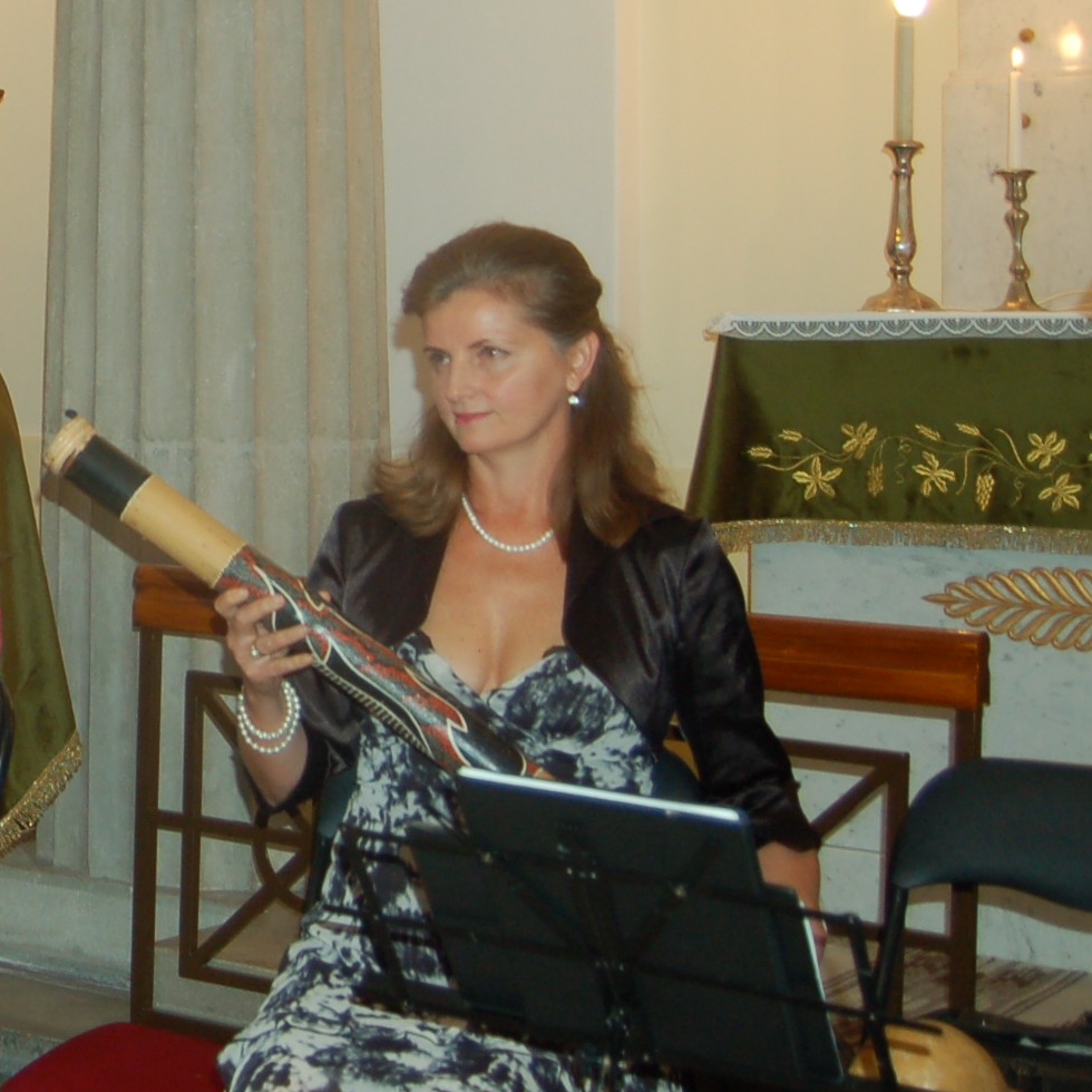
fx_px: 2652
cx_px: -364
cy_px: 148
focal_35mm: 74
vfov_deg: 22.8
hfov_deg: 21.0
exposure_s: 1/60
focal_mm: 19
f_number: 3.5
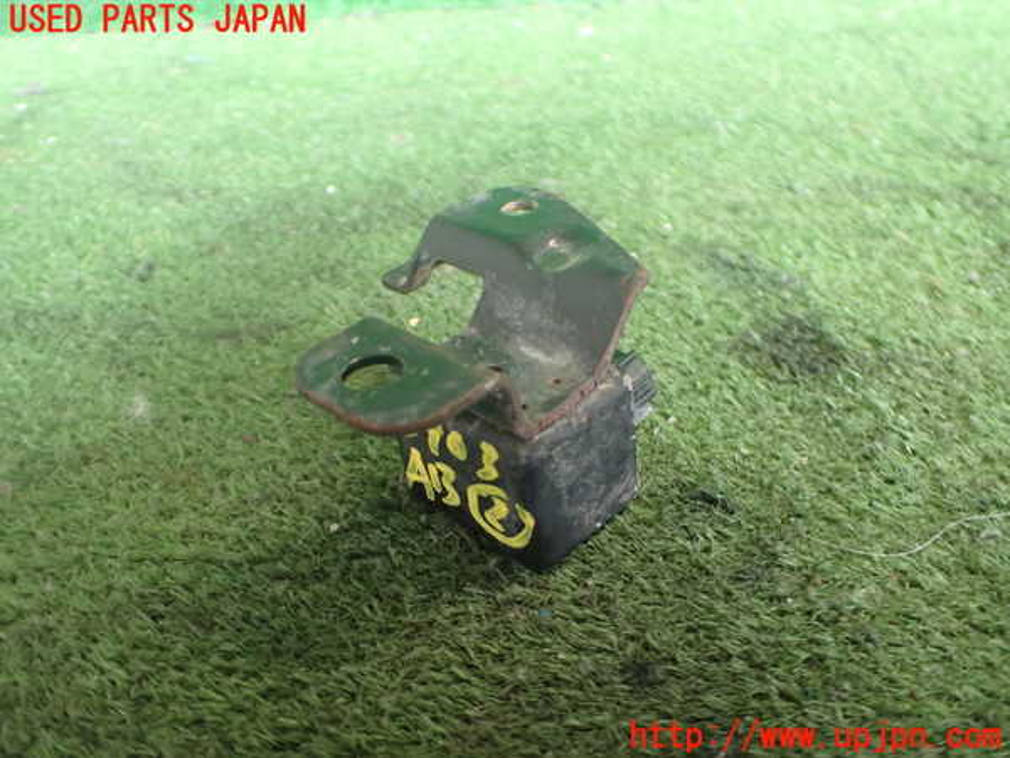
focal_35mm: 30
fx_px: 875
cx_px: 505
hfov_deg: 60.0
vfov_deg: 46.8
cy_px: 379
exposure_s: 1/80
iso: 800
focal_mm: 5.4
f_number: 2.3
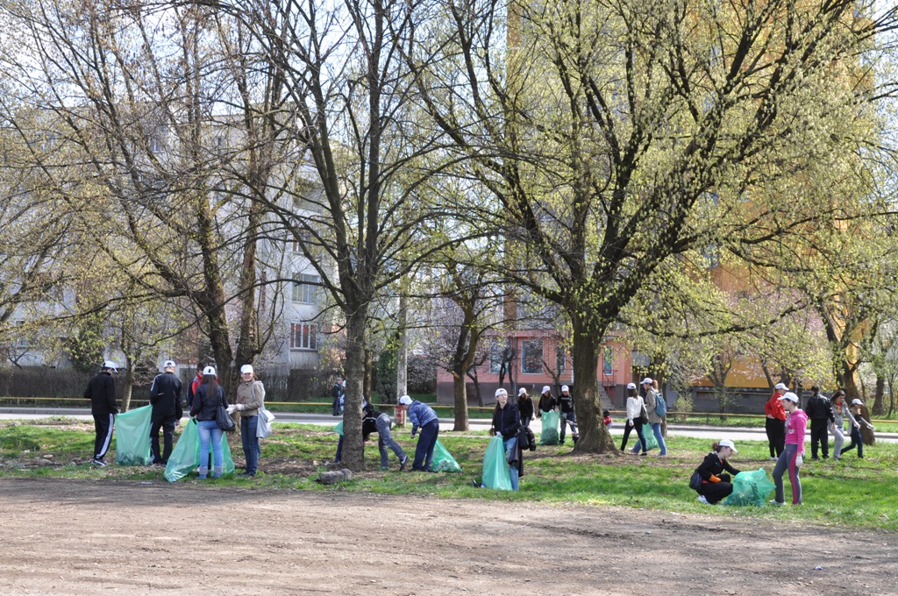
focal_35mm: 48
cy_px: 298
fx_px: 1196
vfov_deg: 28.0
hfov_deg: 41.2
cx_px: 449
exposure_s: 1/100
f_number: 10
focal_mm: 32
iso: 200
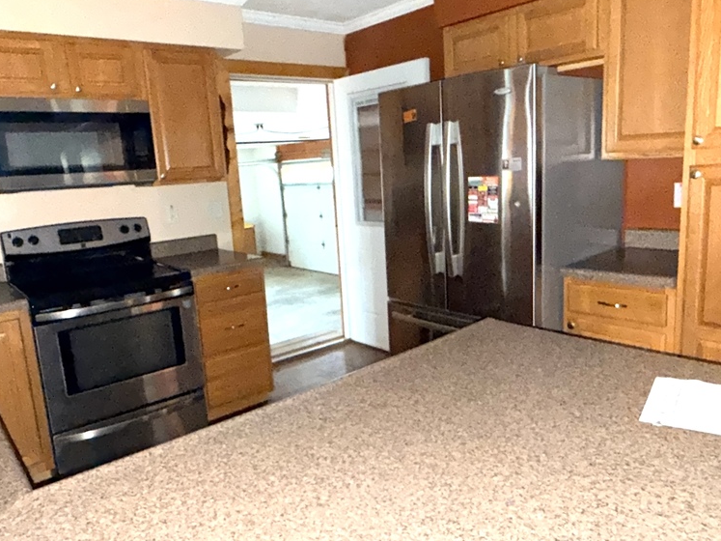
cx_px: 350
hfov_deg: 65.3
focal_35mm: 27
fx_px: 562
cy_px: 268
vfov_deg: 51.3
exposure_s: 1/30
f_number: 2.2
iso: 2000
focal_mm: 2.22
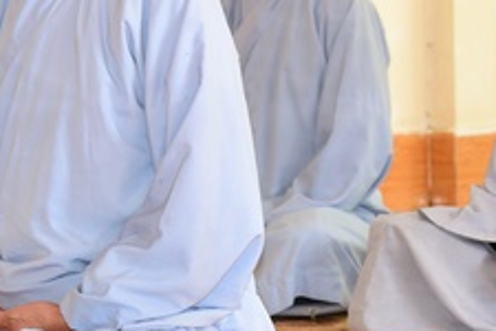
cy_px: 90
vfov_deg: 7.3
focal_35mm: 188
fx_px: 2590
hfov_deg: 10.9
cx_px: 101
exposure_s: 1/60
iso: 1000
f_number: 5
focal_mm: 65
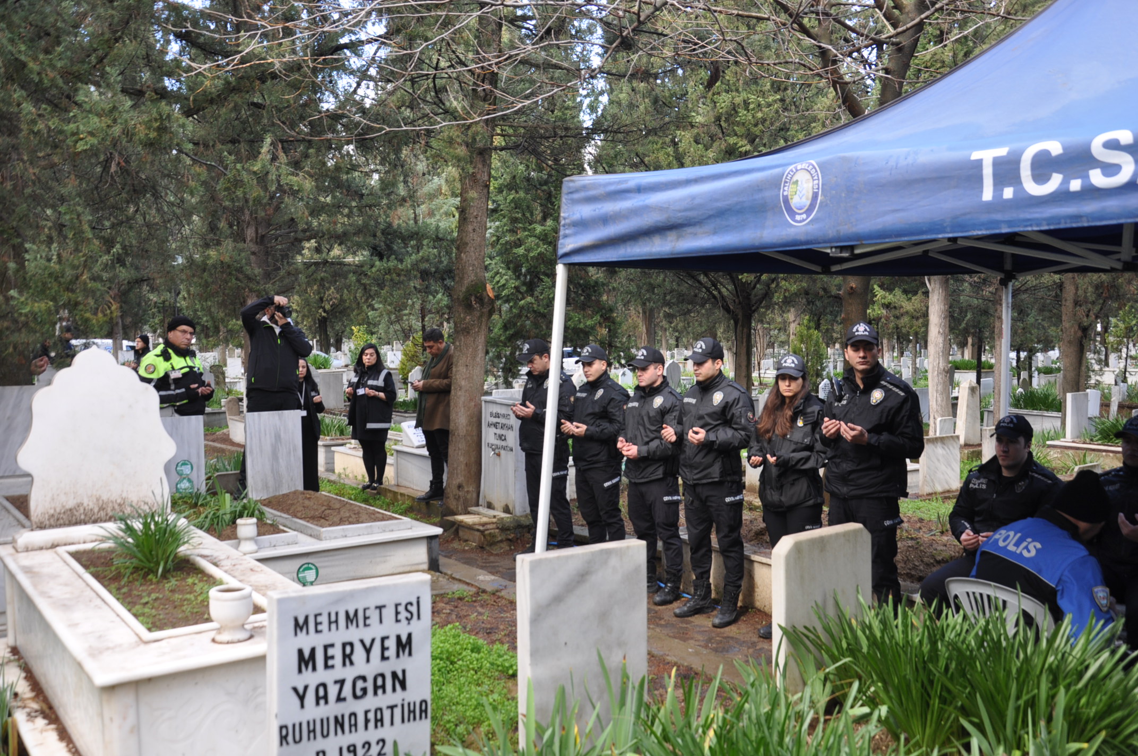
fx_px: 1137
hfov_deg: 53.2
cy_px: 378
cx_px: 569
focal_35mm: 36
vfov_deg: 36.8
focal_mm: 24
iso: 200
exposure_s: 1/30
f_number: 5.6
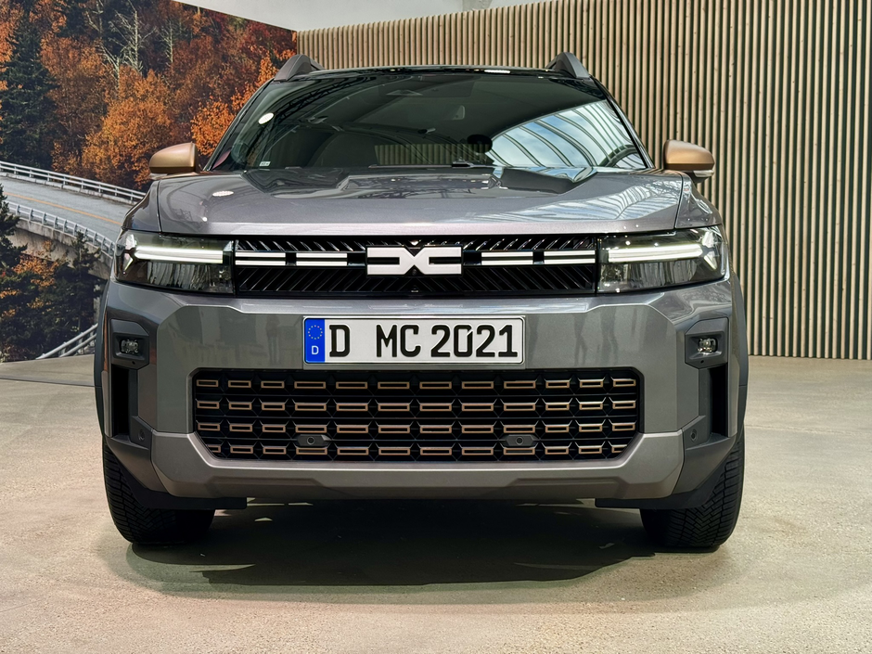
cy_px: 327
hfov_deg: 39.7
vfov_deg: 30.3
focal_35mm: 48
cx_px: 436
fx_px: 1209
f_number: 1.78
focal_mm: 6.76
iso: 64
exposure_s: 1/195
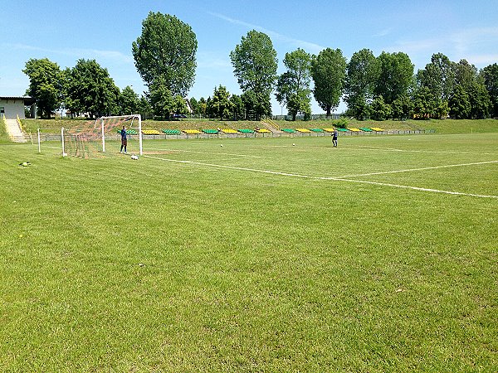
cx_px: 249
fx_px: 475
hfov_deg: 55.4
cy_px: 186
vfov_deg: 42.9
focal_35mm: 33
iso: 50
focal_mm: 4.12
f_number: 2.4
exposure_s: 1/1466
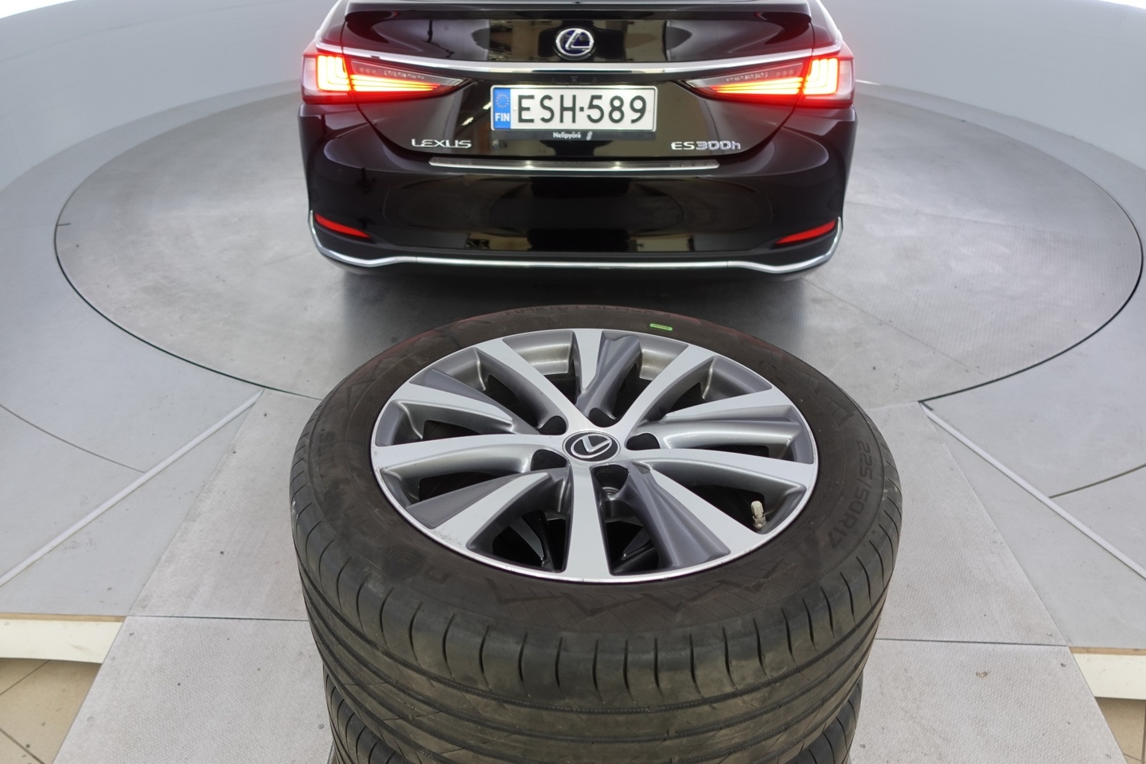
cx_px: 535
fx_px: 859
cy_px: 398
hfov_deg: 67.3
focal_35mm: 27
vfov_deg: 47.9
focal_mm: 9.4
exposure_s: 1/30
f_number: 1.8
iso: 160
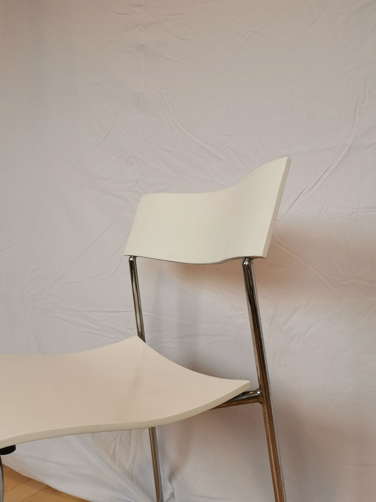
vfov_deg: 61.7
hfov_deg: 48.2
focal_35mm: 29
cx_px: 188
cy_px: 251
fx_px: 420
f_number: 1.8
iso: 125
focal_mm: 5.58
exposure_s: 1/100
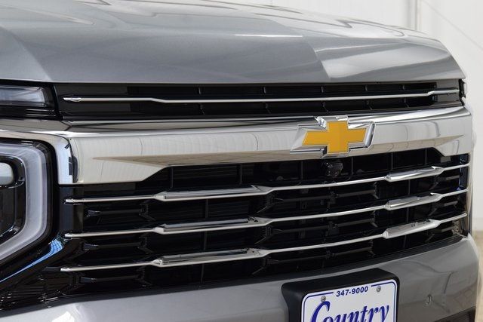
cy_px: 161
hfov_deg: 23.4
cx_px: 242
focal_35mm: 87
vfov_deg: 15.7
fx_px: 1167
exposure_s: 1/30
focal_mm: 58
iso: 1100
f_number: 7.1
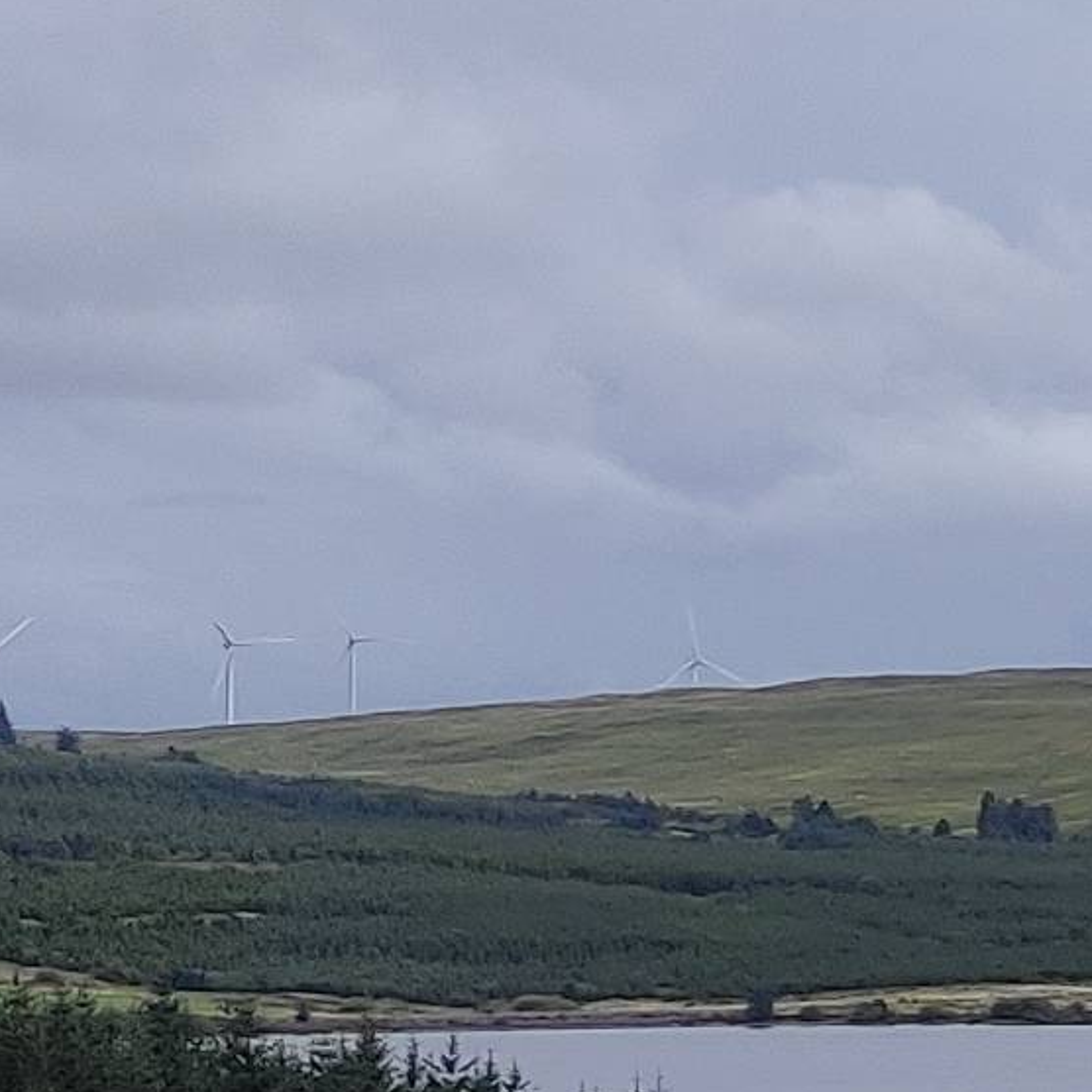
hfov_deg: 8.1
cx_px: 3284
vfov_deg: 9.5
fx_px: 6567
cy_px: 662
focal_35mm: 184
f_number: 1.89
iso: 100
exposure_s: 1/2009
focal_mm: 5.43
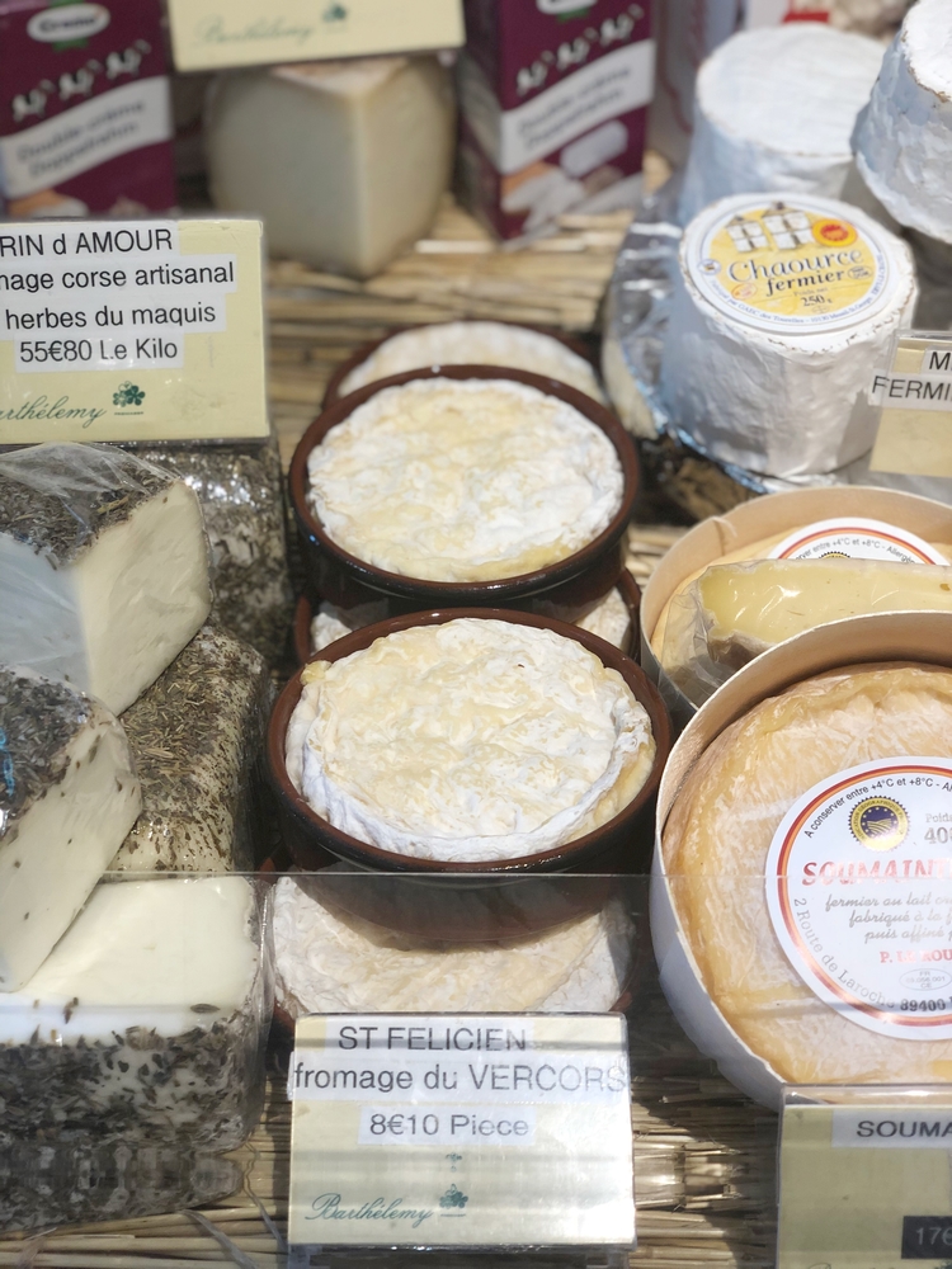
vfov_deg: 36.8
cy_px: 634
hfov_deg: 28.0
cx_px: 476
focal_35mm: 52
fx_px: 1907
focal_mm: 6
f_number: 2.4
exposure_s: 1/50
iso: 32
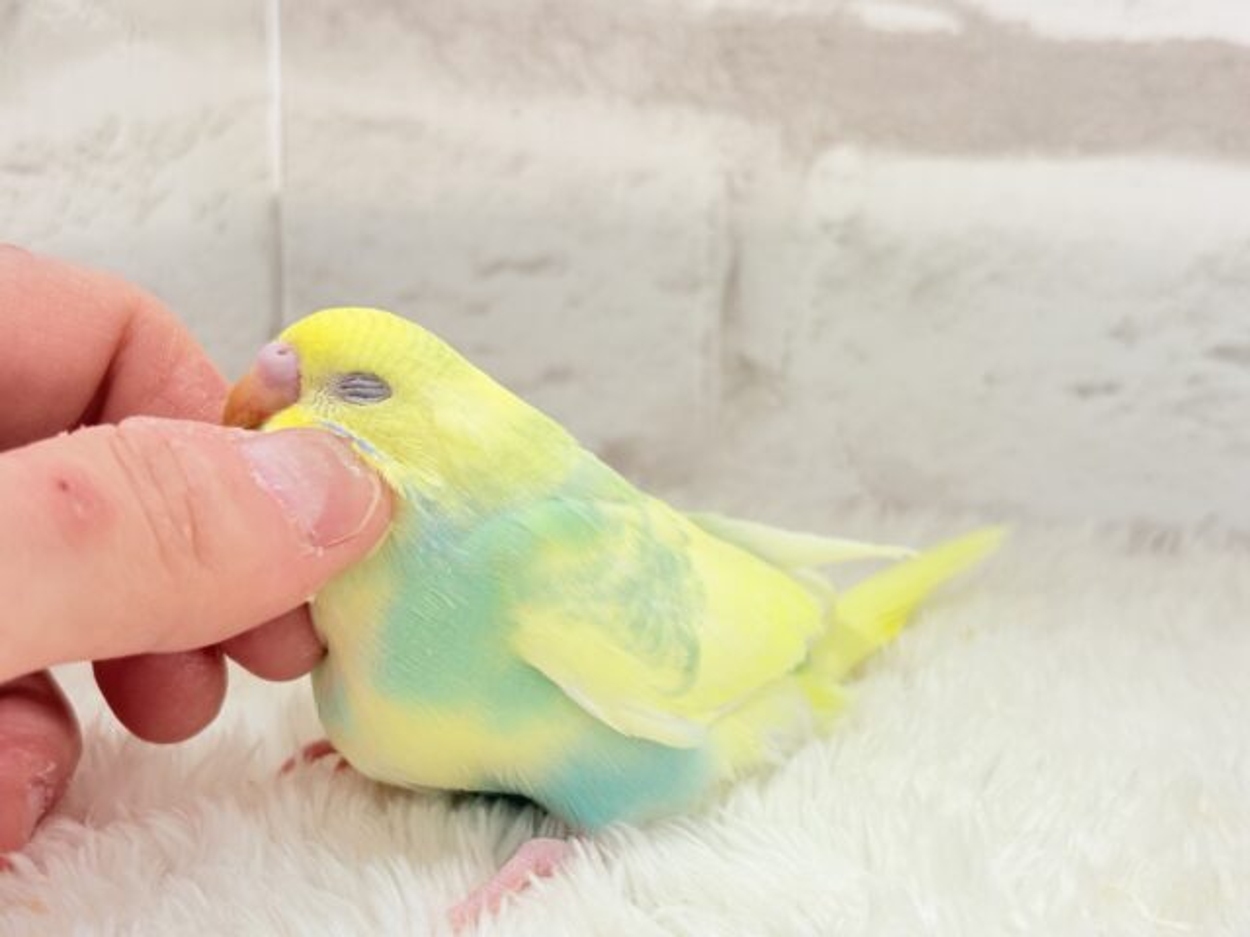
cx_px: 625
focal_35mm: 52
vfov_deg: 28.0
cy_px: 468
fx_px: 1878
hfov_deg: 36.8
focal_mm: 5.96
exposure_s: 1/50
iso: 64
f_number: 1.6
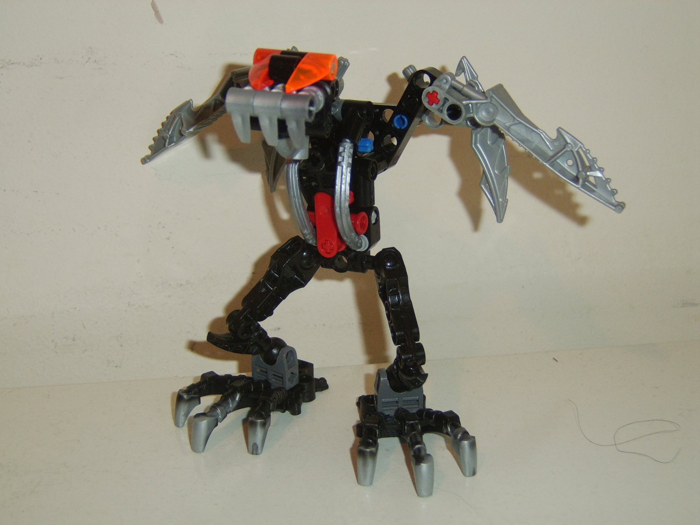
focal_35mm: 46
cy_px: 262
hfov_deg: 41.2
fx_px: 930
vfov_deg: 31.5
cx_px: 350
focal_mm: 11.93
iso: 200
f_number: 3.5
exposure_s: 1/60
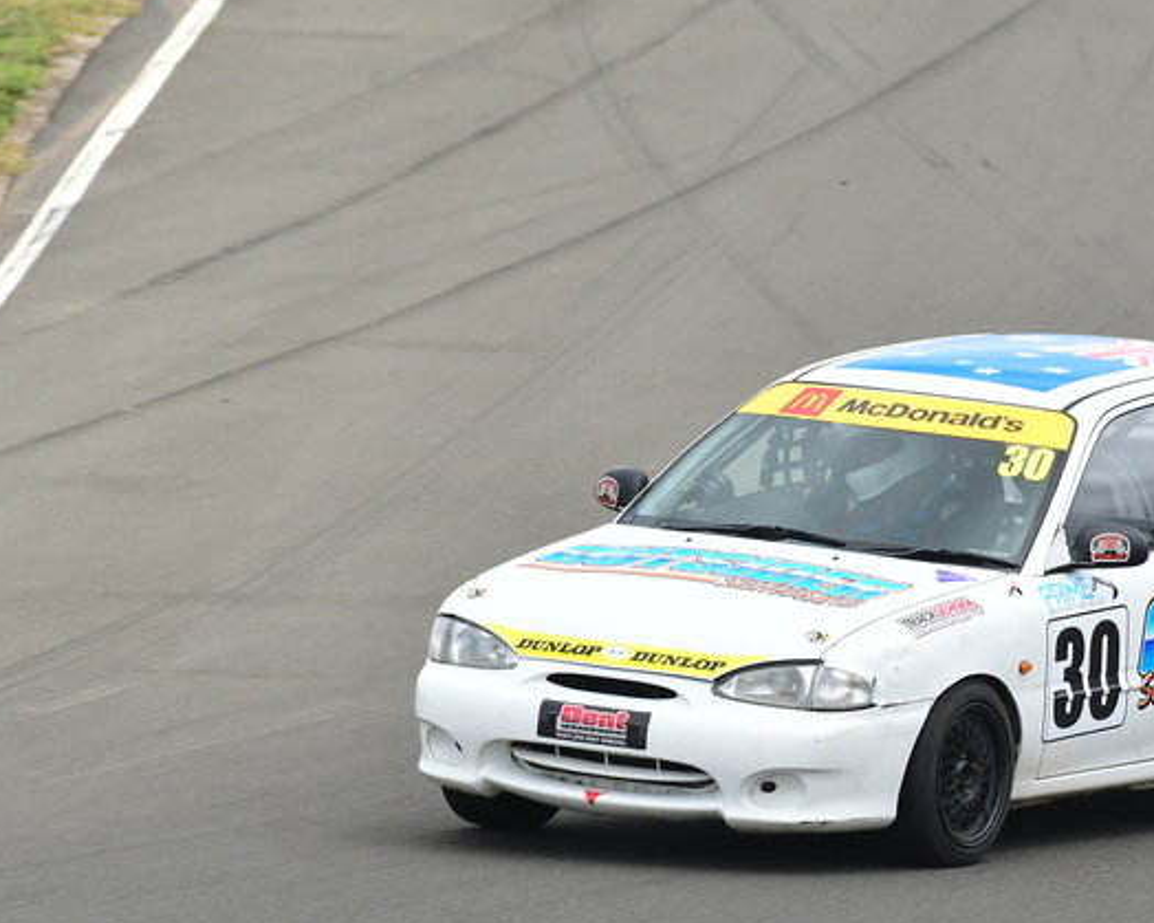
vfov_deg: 1.4
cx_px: 846
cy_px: 552
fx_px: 36675
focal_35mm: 1074
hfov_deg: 1.8
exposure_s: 1/640
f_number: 10
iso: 640
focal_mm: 500
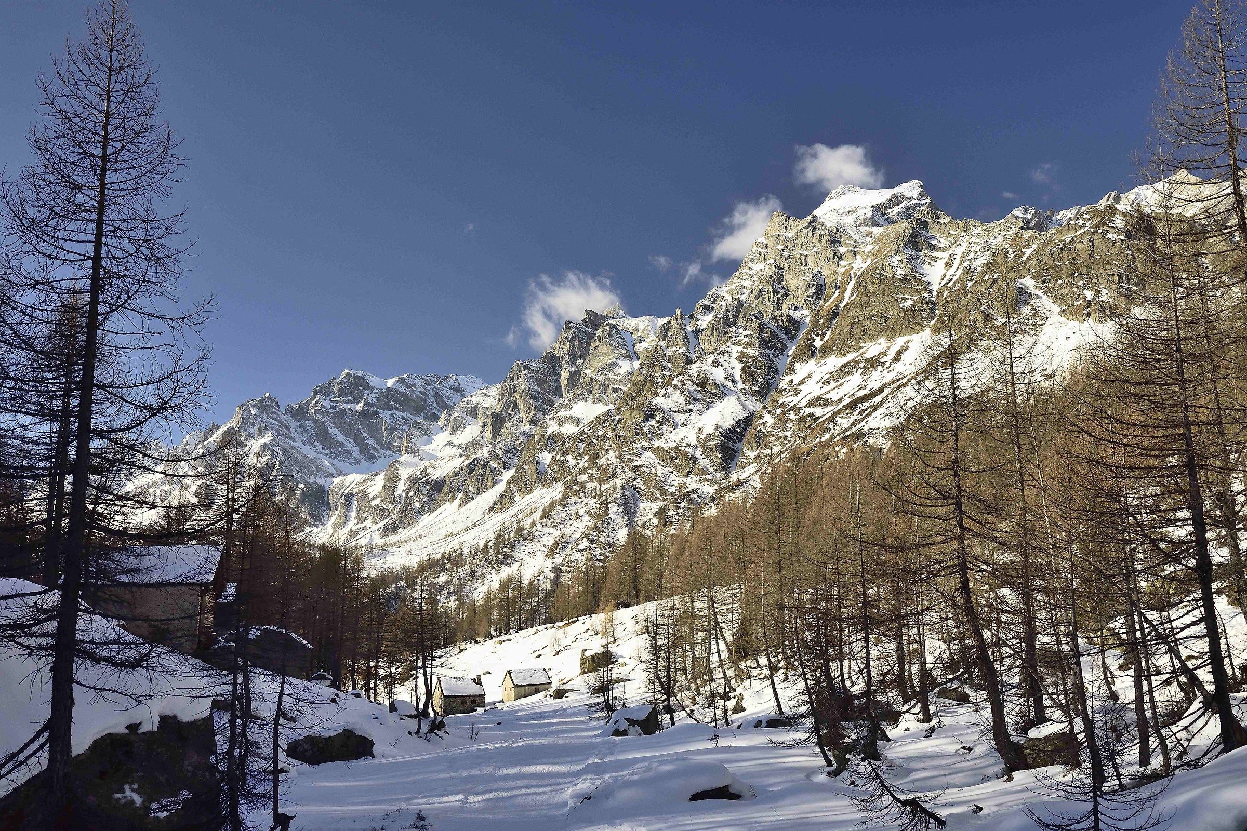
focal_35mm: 33
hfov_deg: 57.2
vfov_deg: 40.0
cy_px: 416
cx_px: 624
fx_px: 1143
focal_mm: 22
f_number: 7.1
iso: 800
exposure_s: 1/1000
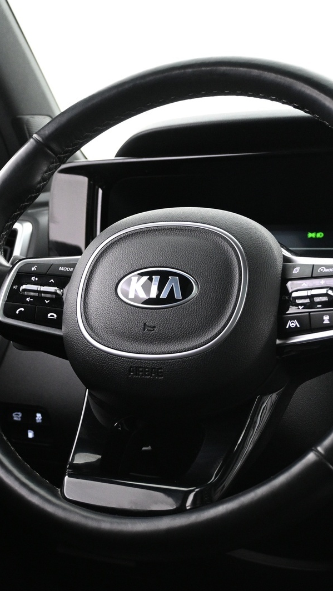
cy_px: 299
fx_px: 938
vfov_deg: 35.0
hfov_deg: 20.1
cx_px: 162
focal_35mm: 60
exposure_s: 1/15
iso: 1600
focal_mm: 25
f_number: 4.2
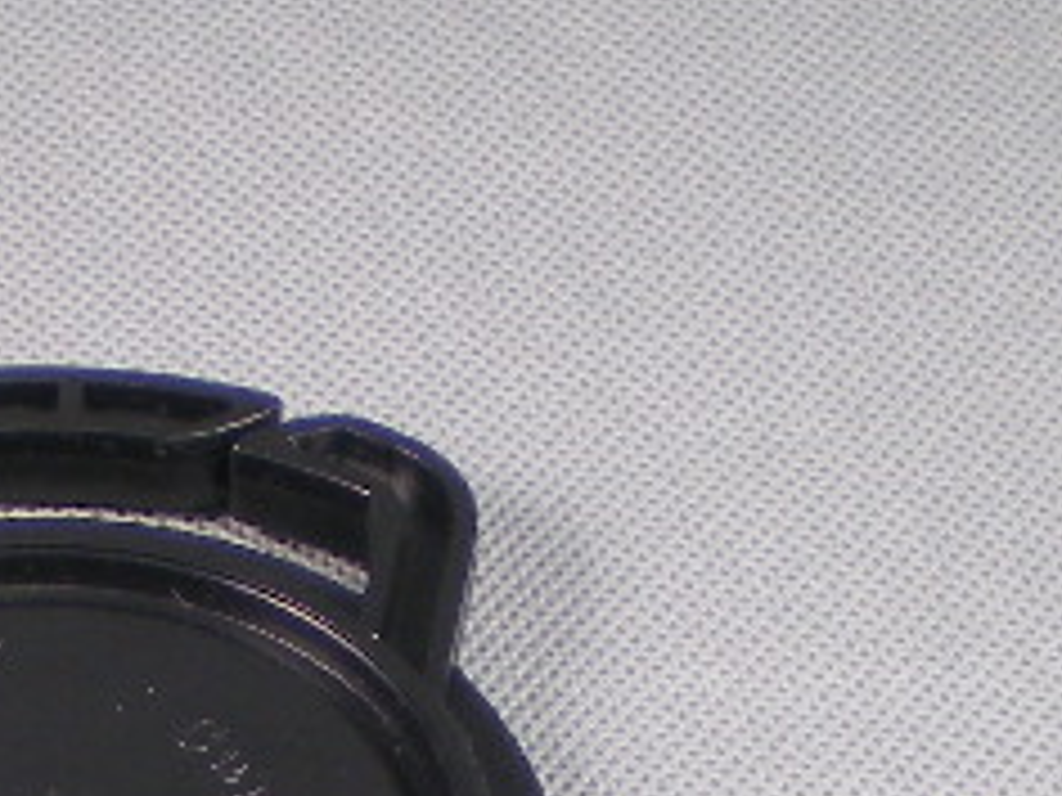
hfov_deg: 11.8
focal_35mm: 165
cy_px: 1286
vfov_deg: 8.7
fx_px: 5062
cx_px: -14
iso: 64
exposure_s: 1/30
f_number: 3.1
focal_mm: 6.3
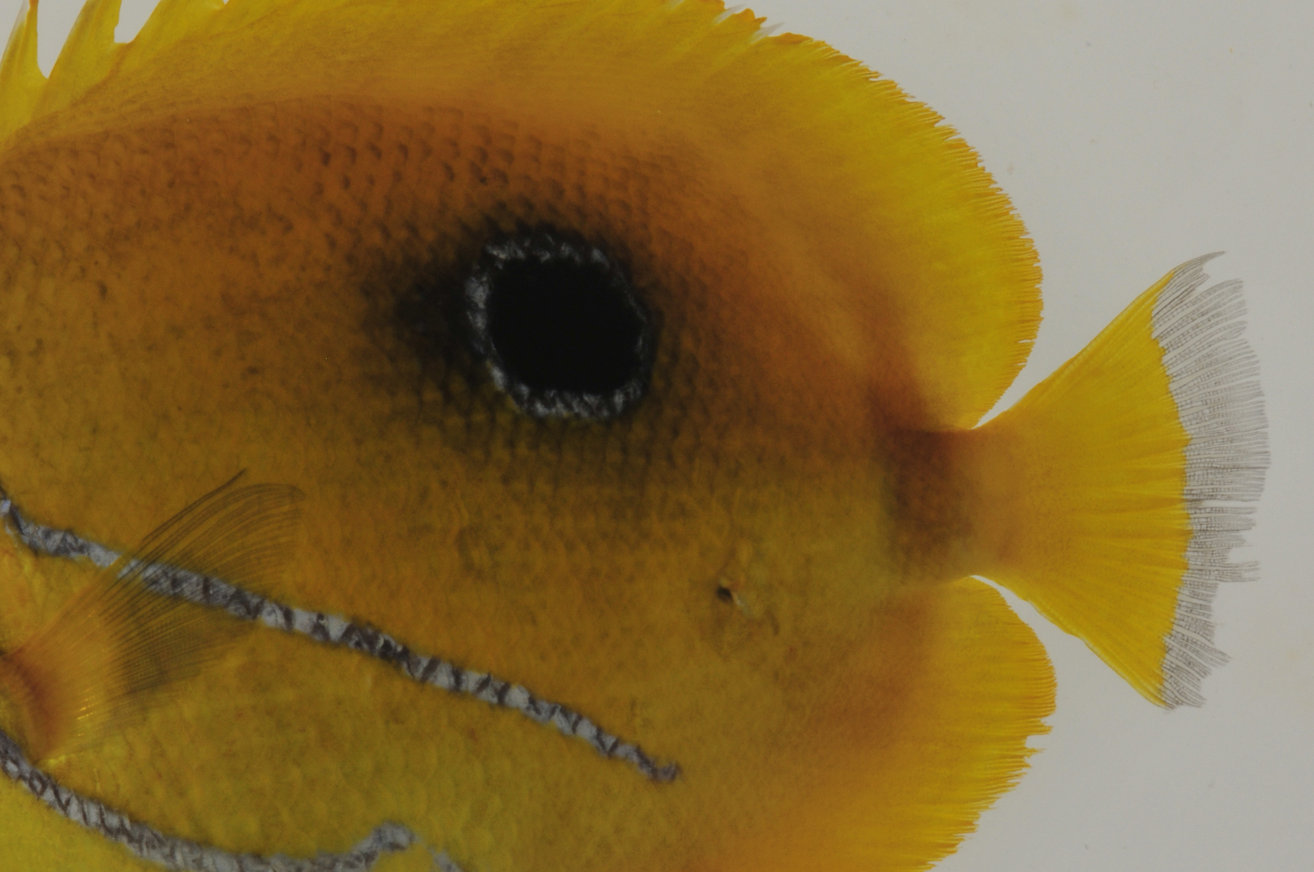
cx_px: 463
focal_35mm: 228
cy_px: 505
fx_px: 8302
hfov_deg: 9.0
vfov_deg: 6.0
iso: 200
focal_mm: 105
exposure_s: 1/60
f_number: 36
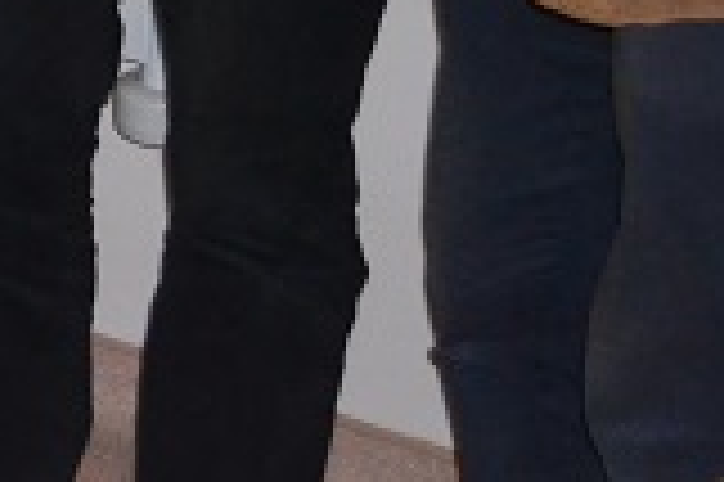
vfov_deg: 7.2
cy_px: -899
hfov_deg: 10.5
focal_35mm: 172
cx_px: -917
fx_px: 3456
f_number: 3.5
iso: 1600
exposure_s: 1/60
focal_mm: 20
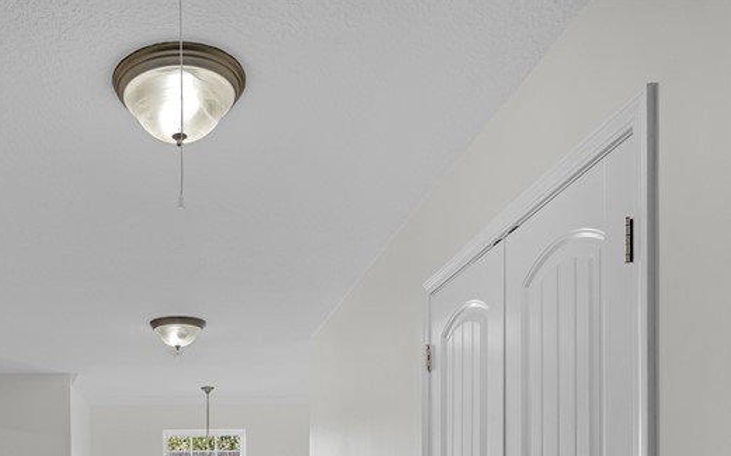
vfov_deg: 31.9
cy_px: 504
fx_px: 698
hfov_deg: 52.8
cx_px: 184
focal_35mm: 35
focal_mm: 11
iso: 250
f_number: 7.1
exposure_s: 1/8
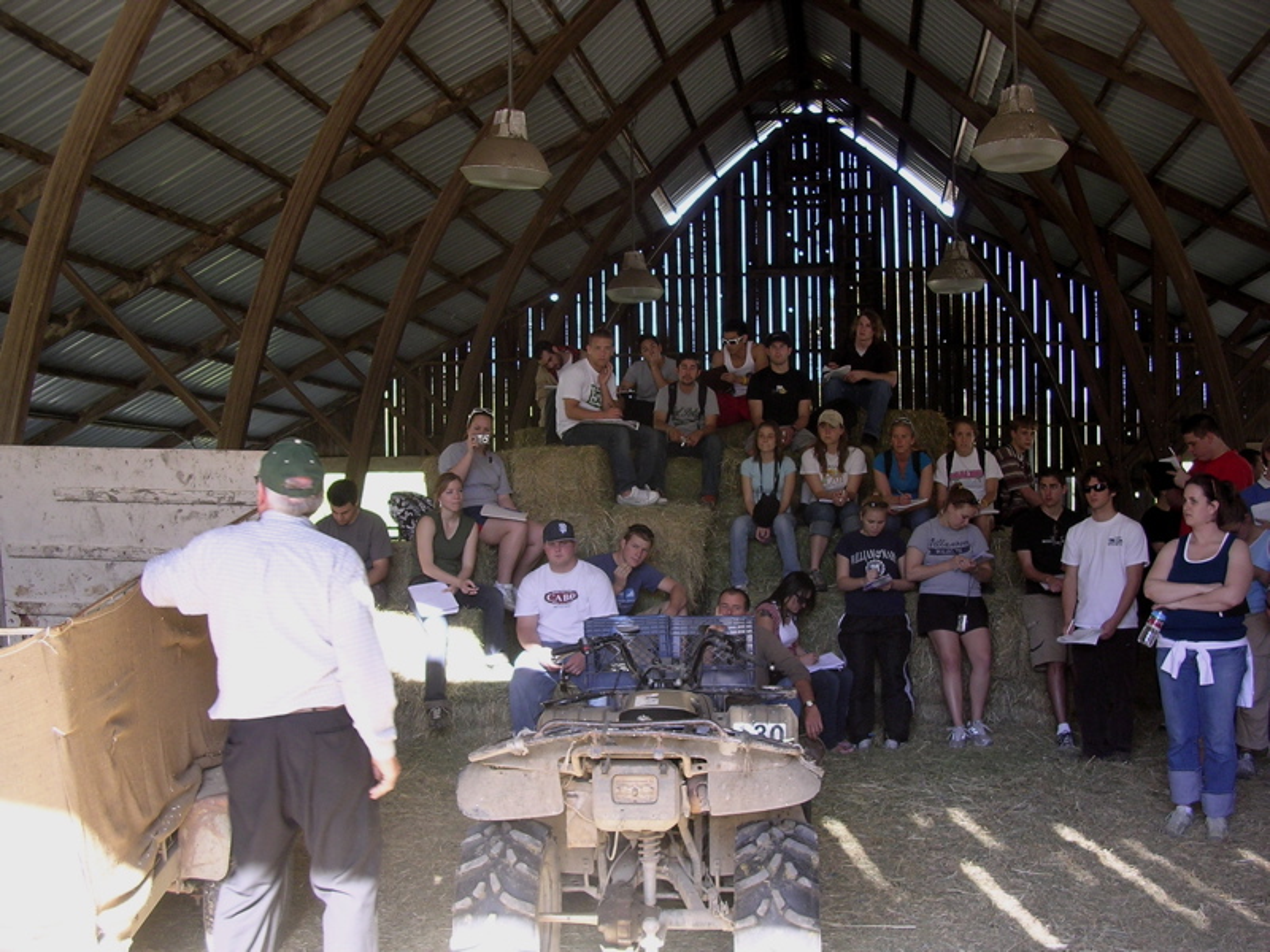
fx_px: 1394
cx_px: 635
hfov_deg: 49.0
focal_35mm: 38
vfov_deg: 37.7
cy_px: 476
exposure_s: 1/47.5
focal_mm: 5.8
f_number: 2.8
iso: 100
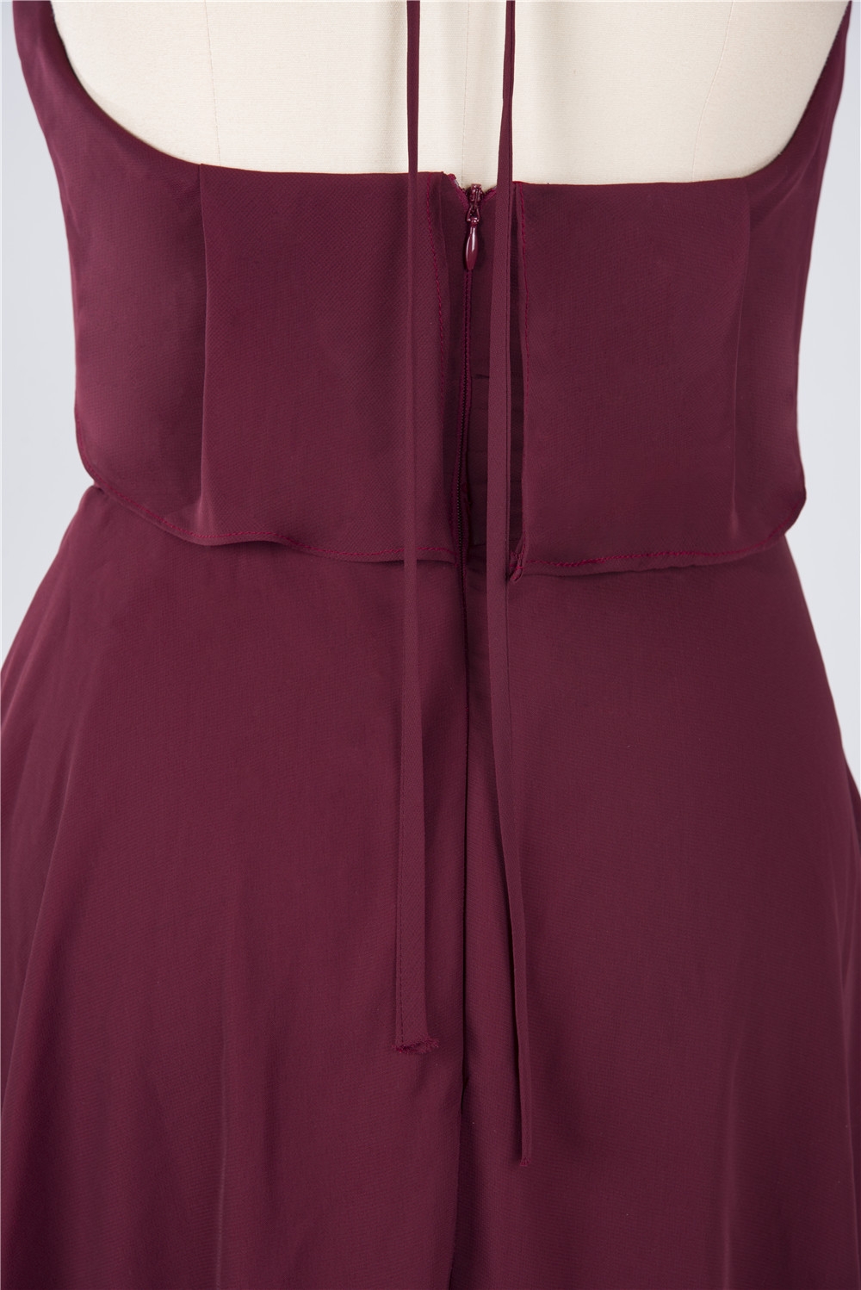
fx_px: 4301
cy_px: 645
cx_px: 430
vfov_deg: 17.1
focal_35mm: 120
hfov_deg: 11.4
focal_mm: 120
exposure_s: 1/100
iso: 100
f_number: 10
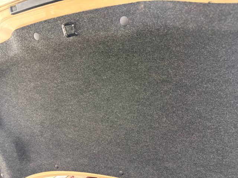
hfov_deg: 71.6
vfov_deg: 56.8
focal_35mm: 24
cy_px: 89
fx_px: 165
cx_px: 119
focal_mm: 6.76
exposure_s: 1/30
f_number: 1.78
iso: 800
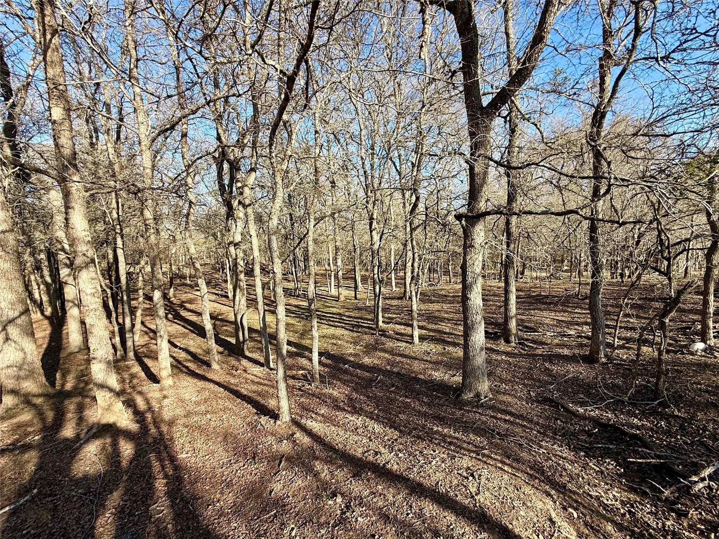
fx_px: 291
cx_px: 360
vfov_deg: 85.7
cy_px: 270
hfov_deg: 102.1
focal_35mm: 14
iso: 50
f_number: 2.2
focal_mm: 2.22
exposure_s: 1/602
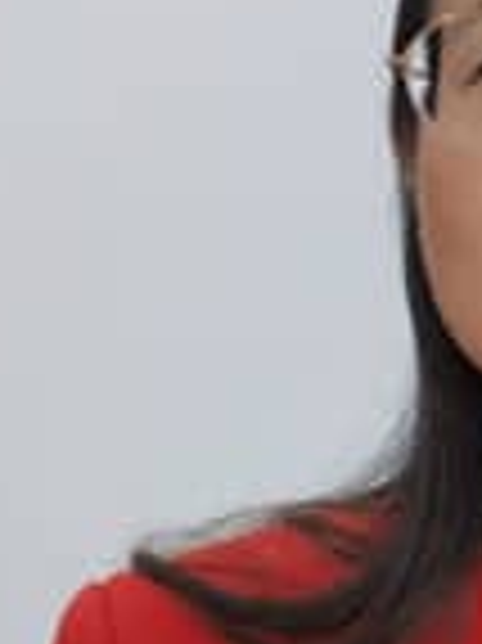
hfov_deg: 3.4
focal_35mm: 440
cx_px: 622
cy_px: 421
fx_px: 8181
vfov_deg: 4.5
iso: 100
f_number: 1.9
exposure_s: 1/100
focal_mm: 6.71
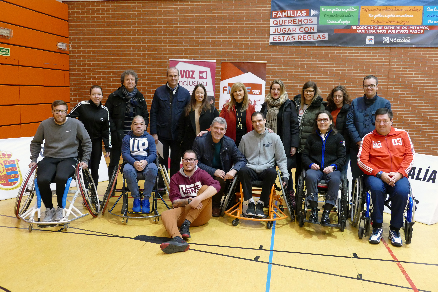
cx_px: 219
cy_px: 146
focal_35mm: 33
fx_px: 401
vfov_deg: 40.0
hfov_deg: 57.2
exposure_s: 1/80
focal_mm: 12.12
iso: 1600
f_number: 3
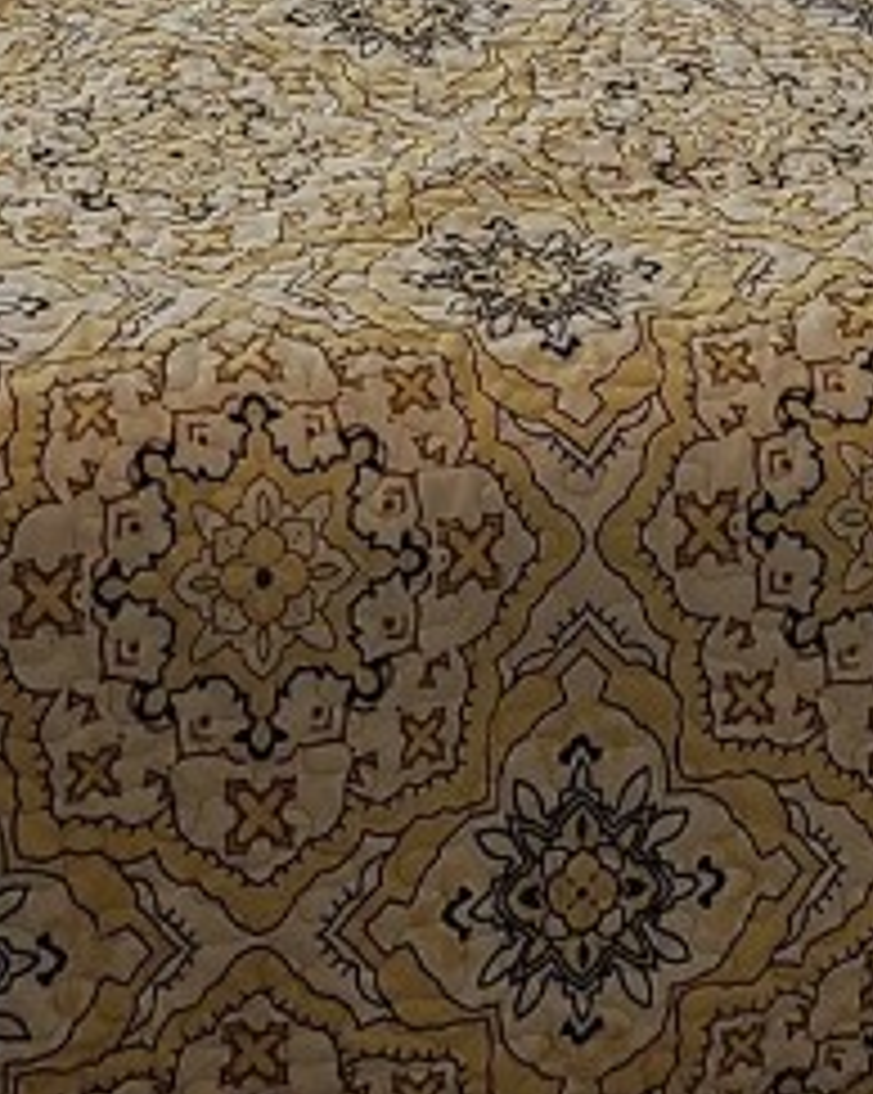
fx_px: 3460
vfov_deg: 16.6
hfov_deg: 14.4
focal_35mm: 107
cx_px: 446
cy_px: -459
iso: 80
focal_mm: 5.4
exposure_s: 1/120
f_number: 1.8
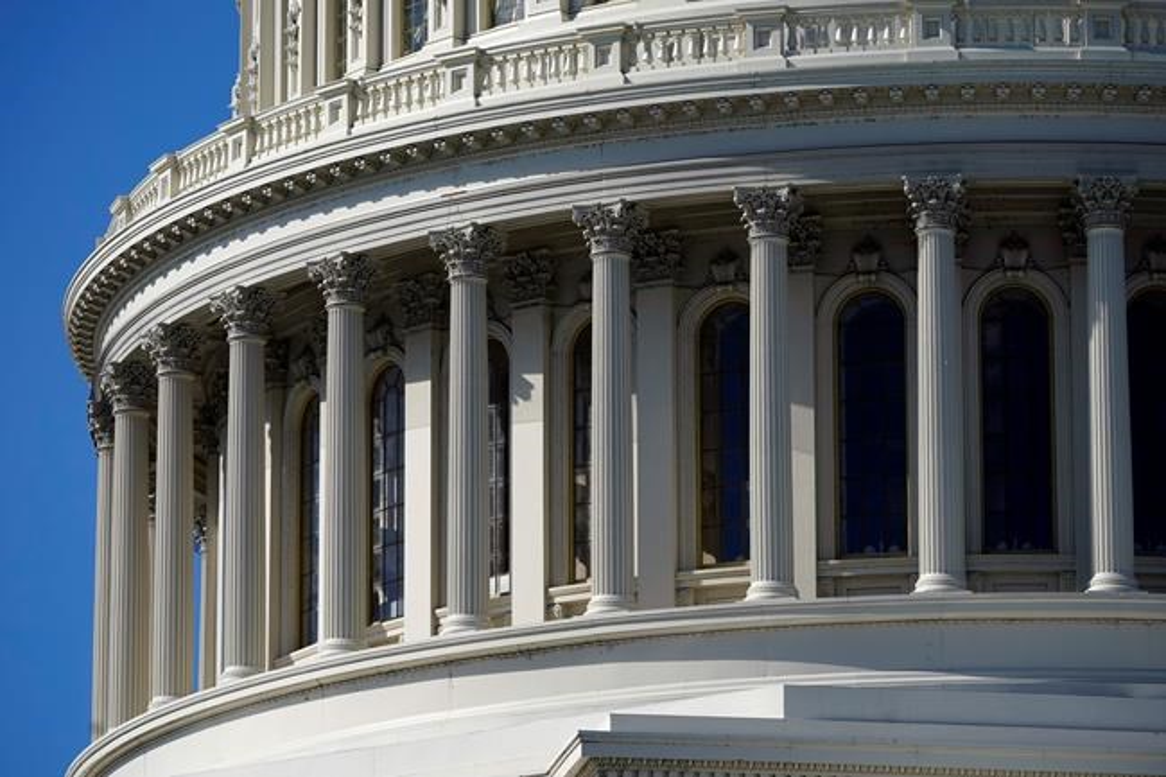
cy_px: 388
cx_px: 583
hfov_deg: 9.4
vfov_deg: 6.3
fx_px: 7059
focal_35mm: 218
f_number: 8
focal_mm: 218
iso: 250
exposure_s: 1/1600
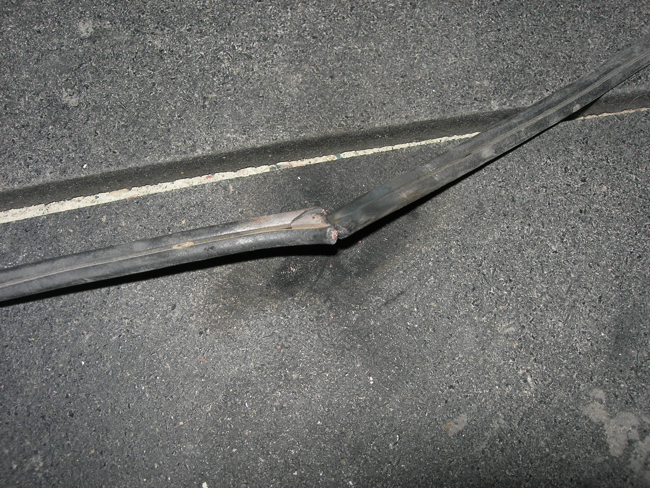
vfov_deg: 37.7
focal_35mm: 38
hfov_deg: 49.0
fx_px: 714
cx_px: 325
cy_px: 244
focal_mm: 7.8
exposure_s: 1/60.1
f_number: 4.8
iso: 64
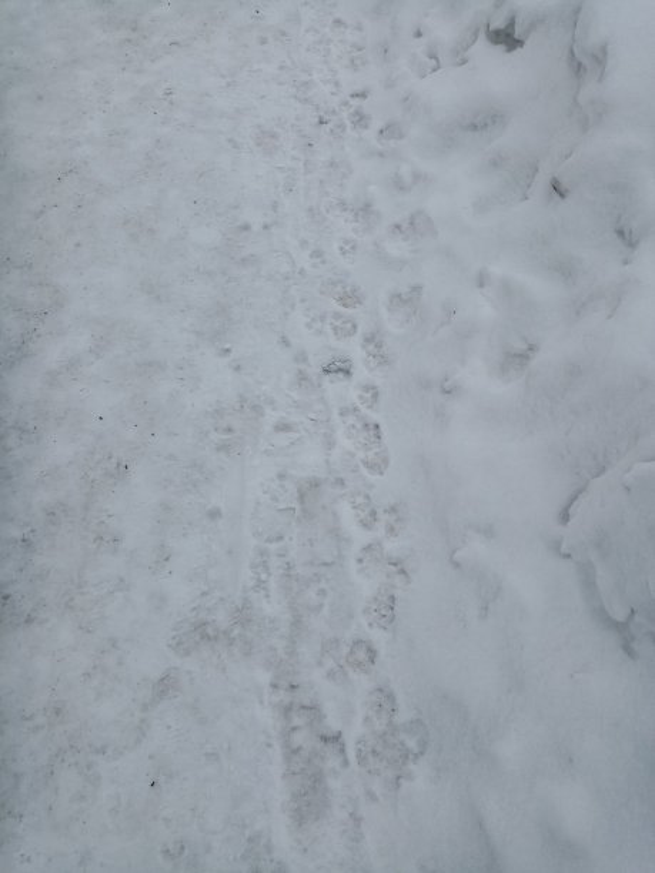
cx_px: 328
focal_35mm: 26
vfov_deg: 67.3
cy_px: 436
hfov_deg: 53.1
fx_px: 656
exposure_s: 1/2252
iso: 115
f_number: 1.8
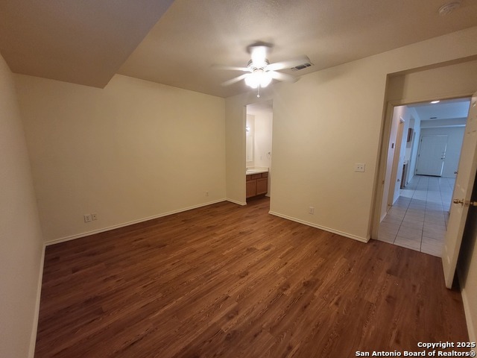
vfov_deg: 89.9
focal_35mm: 13
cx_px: 238
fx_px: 179
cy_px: 179
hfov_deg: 106.2
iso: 250
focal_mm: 1.74
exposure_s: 1/60
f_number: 2.2
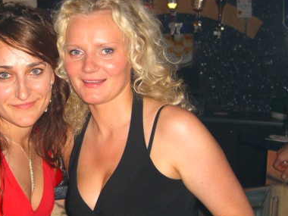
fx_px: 499
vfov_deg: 24.4
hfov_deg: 31.8
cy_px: 87
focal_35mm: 60
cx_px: 85
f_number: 2.8
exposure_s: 1/60
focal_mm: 7.9
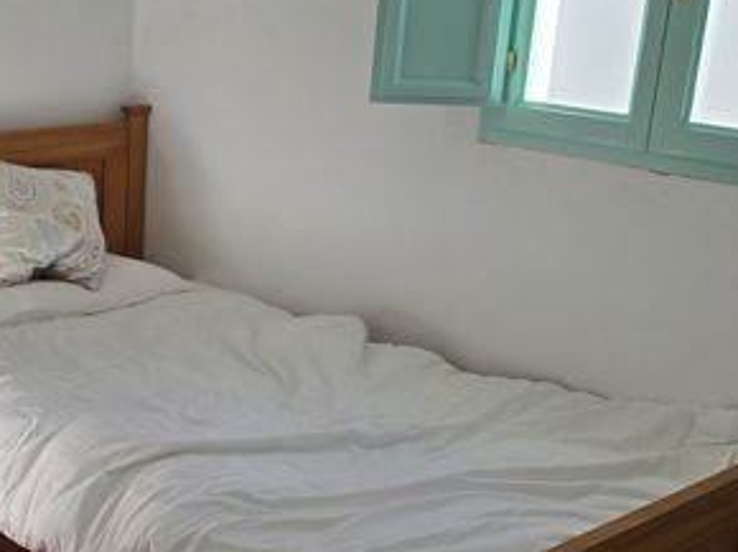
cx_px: 101
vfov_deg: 26.1
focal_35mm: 56
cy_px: 290
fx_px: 1193
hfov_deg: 32.9
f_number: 1.7
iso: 12
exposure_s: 1/244
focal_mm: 6.3
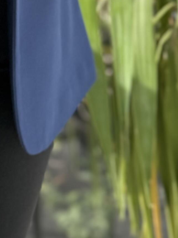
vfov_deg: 8.4
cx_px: -37
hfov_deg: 6.6
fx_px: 1536
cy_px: -227
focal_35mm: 224
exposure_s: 1/675
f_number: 1.78
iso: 80
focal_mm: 6.76
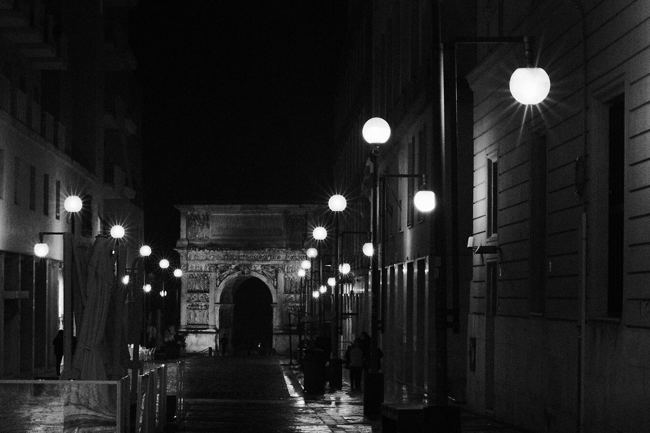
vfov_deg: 14.5
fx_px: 1697
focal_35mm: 94
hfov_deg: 21.7
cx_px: 263
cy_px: 310
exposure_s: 1/125
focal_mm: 35
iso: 12800
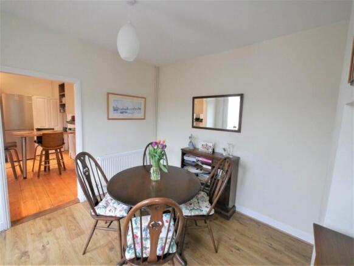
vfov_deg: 85.7
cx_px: 177
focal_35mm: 14
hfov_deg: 102.0
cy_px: 133
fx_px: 143
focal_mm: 7
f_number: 4
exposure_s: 1/60
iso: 3200
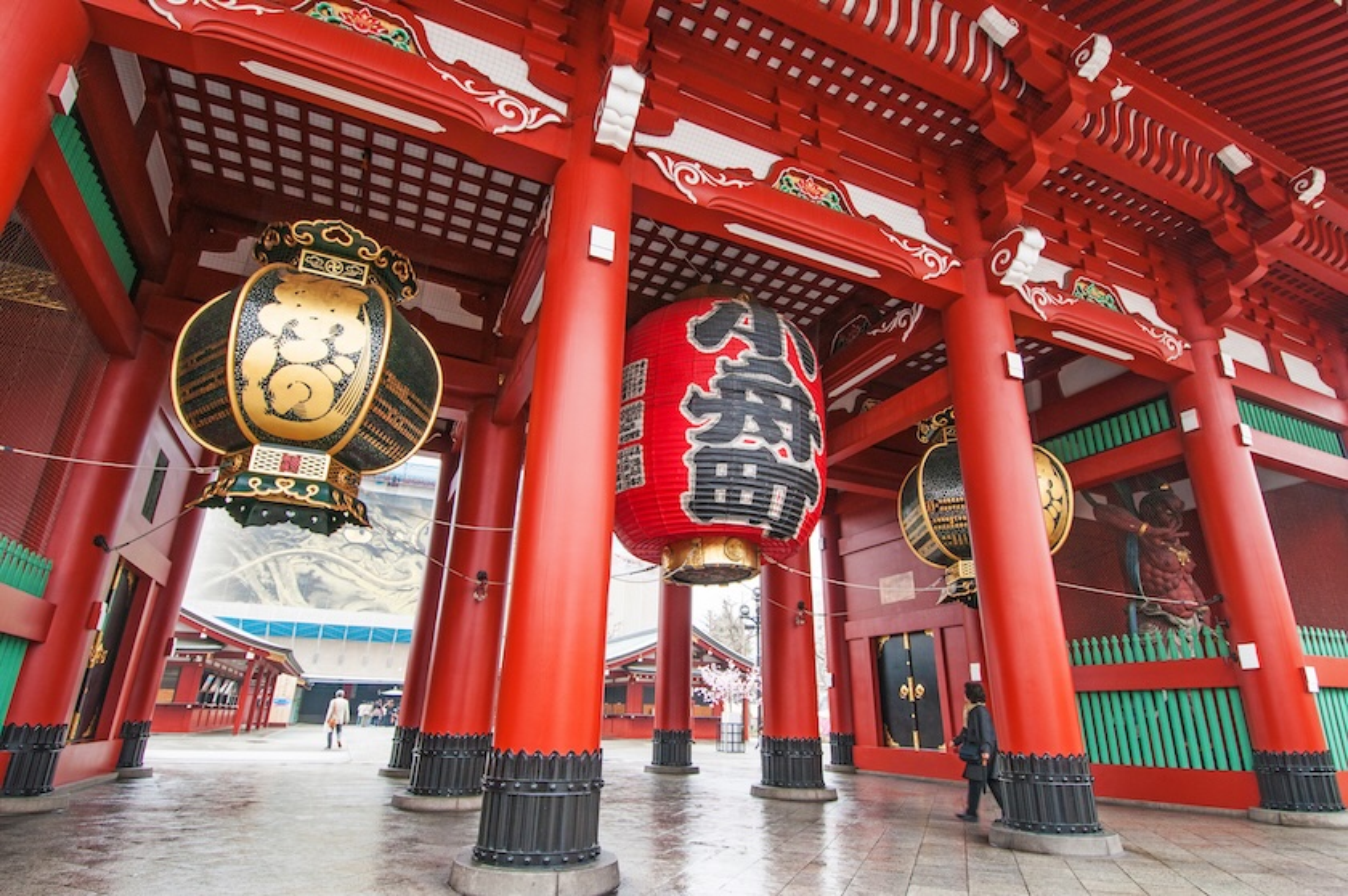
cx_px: 674
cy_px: 448
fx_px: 673
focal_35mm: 18
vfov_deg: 67.3
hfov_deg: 90.1
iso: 200
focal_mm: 12
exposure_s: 1/60
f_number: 8
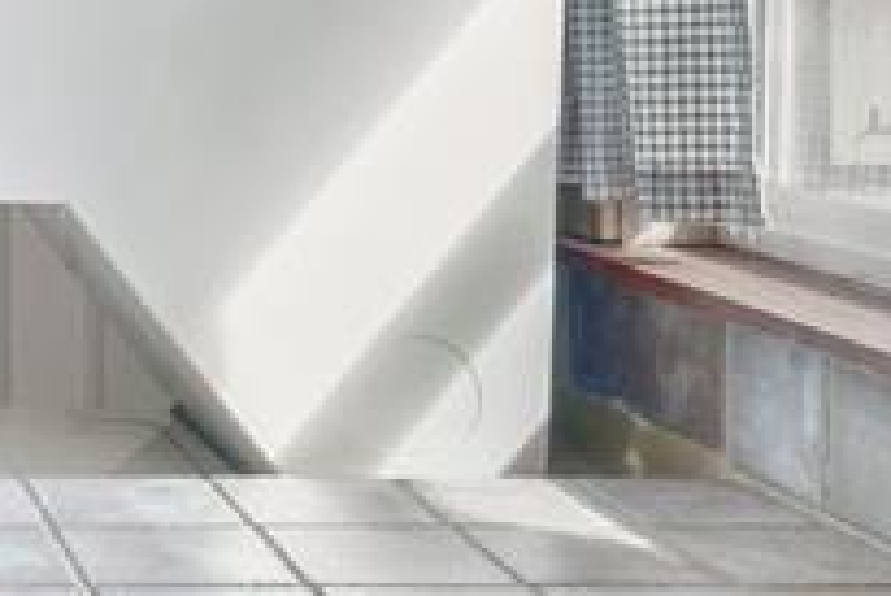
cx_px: -317
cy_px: 50
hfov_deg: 21.3
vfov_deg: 15.9
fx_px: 2105
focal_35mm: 85
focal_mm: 17
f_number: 11
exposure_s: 1/2
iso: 400
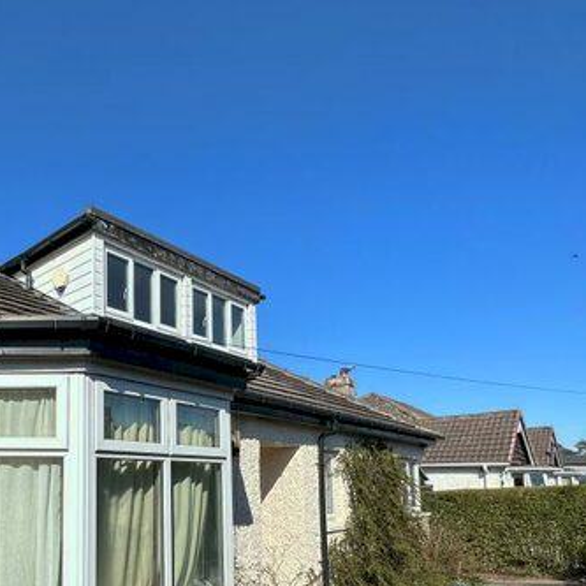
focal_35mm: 26
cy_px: 432
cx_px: 72
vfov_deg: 58.1
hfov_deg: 54.1
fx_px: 498
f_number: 2.2
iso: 50
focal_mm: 2.22
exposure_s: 1/4651
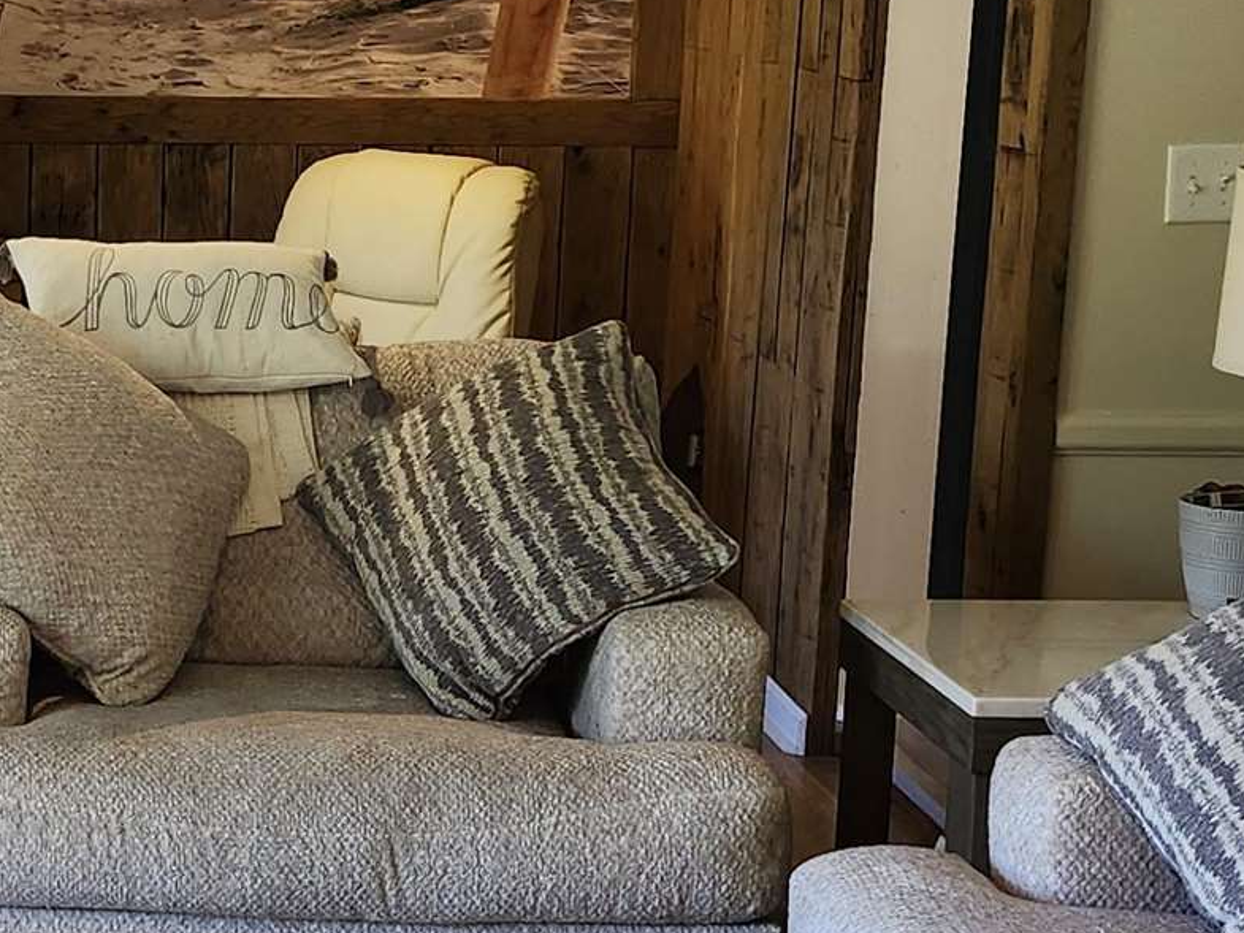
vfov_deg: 16.4
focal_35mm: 90
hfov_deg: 20.7
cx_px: -132
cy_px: 508
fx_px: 3235
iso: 160
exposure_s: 1/120
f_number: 1.8
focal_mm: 5.54
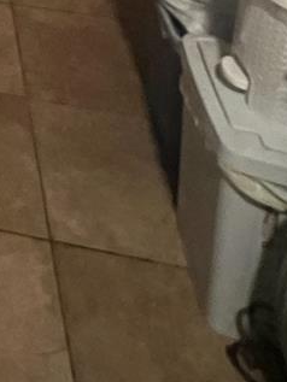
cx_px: -257
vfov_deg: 21.3
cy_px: -292
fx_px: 696
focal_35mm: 63
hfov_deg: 17.7
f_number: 1.8
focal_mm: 1.57
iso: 1000
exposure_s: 1/30
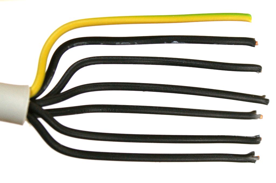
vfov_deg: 18.2
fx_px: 575
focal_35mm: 75
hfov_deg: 27.0
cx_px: 138
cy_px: 92
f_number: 5.6
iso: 400
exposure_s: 1/25
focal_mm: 50
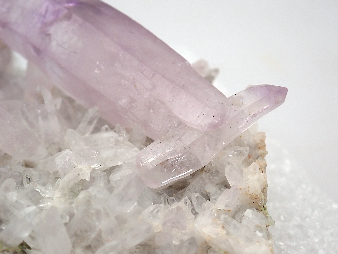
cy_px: 127
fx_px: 977
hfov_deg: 19.6
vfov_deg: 14.8
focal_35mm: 100
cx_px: 169
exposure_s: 1/125
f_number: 4.9
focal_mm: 18
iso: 200
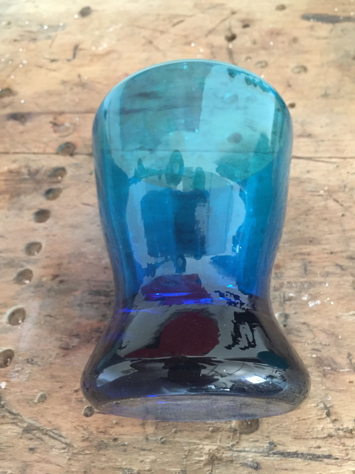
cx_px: 178
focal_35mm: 29
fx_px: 397
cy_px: 237
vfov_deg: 61.7
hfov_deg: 48.2
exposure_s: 1/17
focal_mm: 4.15
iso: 250
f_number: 2.2
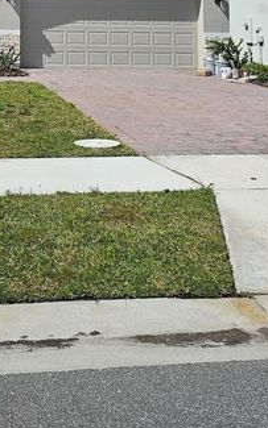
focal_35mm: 50
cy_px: 9
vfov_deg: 36.6
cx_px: -20
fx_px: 585
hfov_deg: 24.3
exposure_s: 1/1799
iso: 10
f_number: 1.7
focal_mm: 6.3
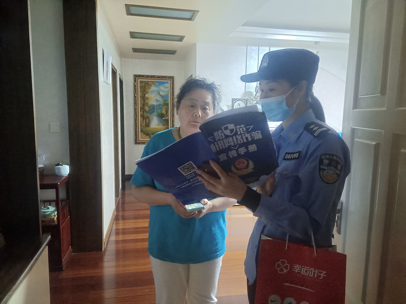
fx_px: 305
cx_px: 203
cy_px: 152
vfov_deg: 53.1
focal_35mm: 26
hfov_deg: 67.3
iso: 7231
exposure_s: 1/16.7
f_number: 1.8
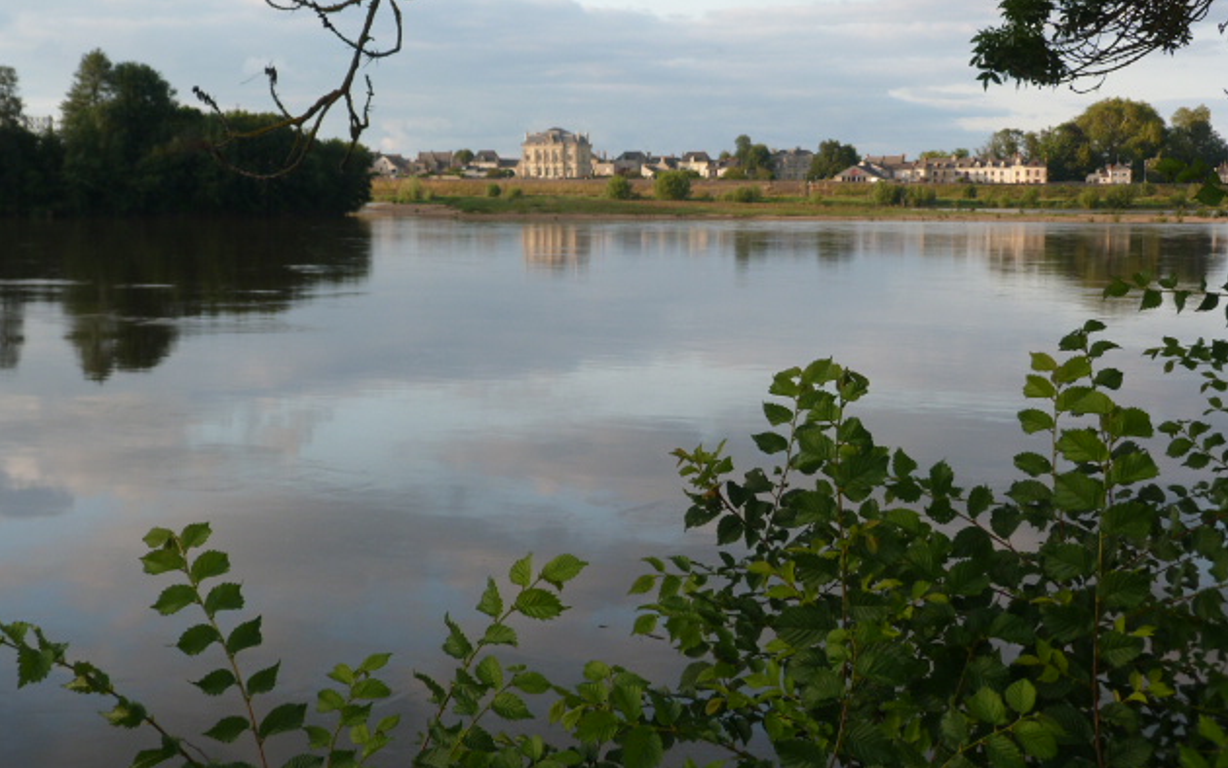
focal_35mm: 56
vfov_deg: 23.1
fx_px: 1874
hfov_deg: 36.3
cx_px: 608
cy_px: 304
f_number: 3.6
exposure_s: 1/100
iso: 80
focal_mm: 9.4
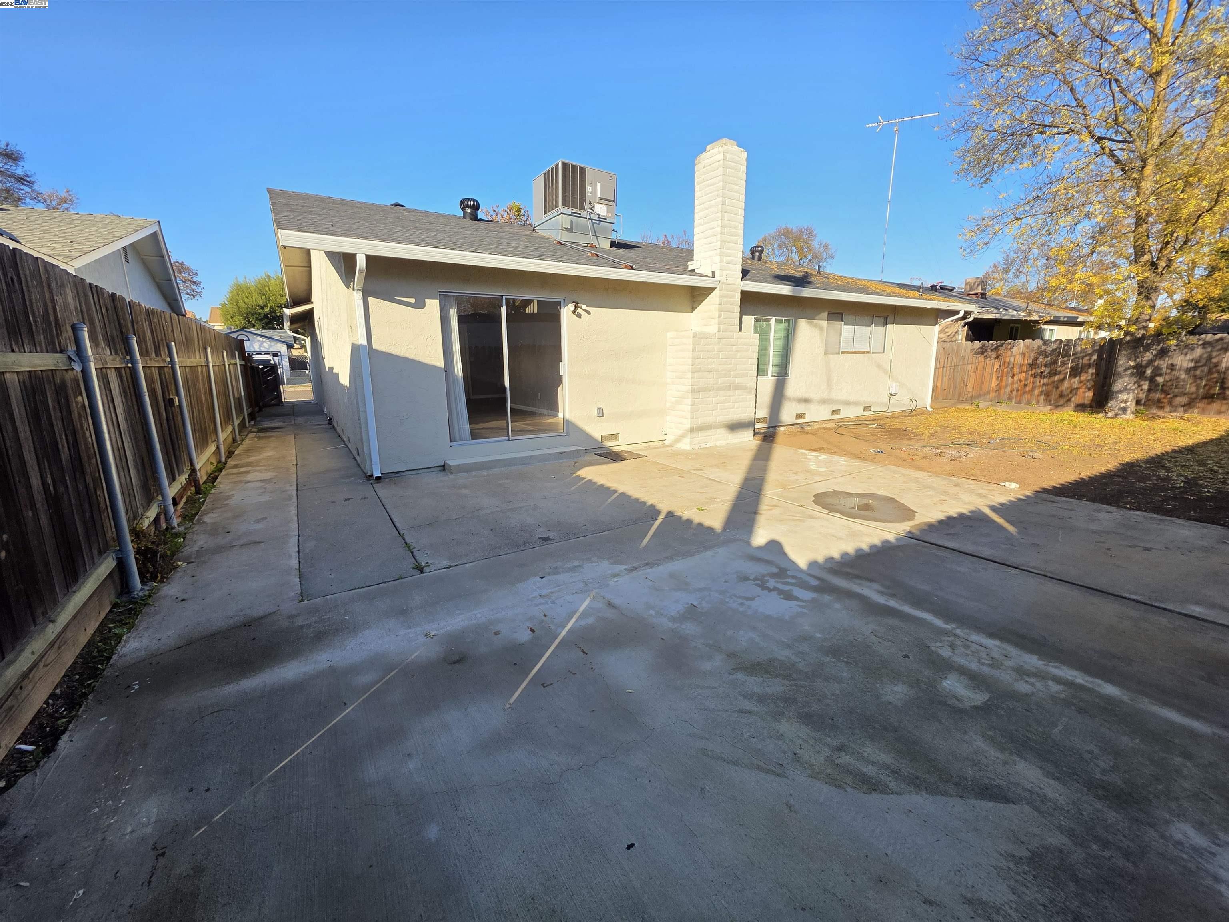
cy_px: 461
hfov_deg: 106.2
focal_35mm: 13
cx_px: 614
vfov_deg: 89.9
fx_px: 462
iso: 40
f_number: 1.9
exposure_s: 1/976
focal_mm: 2.2
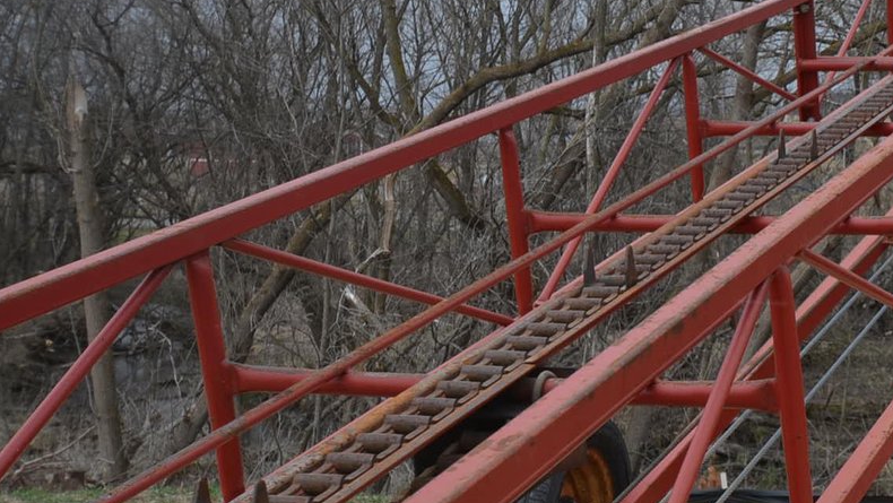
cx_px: 950
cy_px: 264
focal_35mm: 68
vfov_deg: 17.7
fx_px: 1611
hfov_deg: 28.5
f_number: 8
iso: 110
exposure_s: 1/250
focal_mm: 20
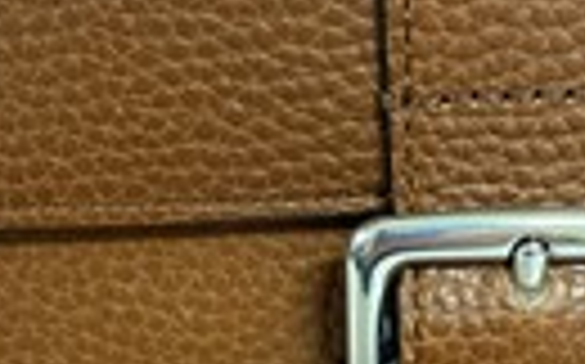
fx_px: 1354
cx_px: 464
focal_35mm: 85
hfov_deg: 24.0
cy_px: 292
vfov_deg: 15.2
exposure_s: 1/50
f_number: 1.8
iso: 400
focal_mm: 4.25
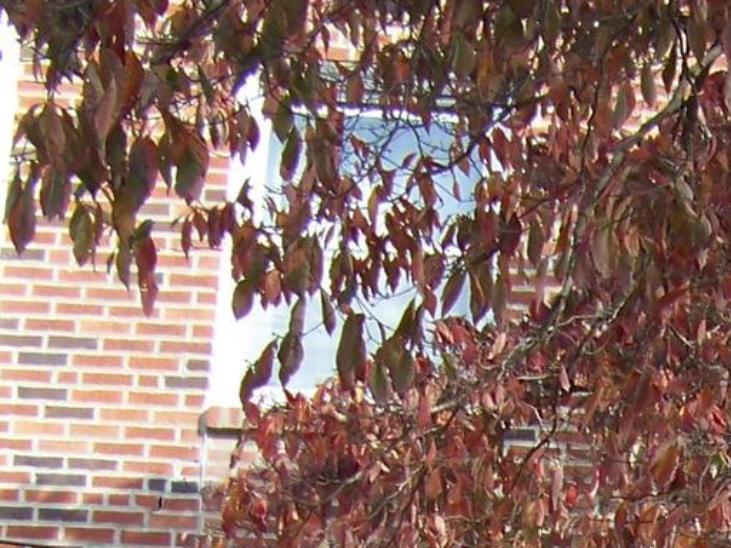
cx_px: 971
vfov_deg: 9.7
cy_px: 1047
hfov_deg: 13.2
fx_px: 3041
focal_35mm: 144
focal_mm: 5.85
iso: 64
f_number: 2.8
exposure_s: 1/200
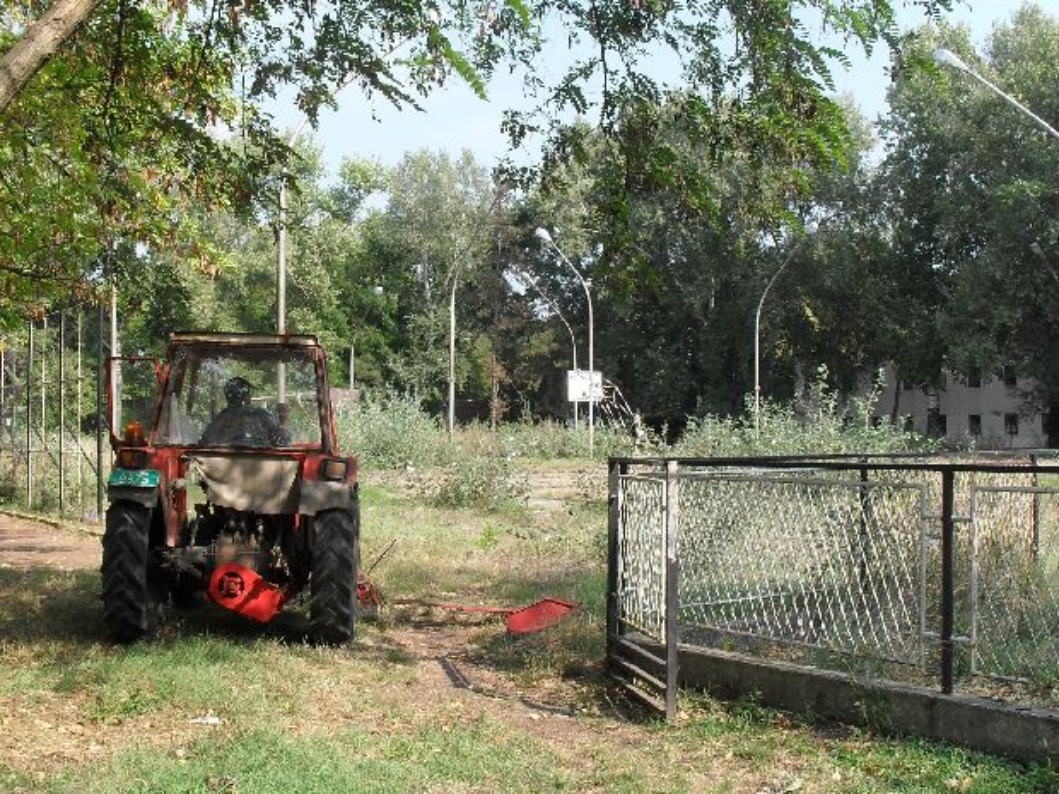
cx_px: 530
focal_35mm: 38
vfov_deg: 37.7
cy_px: 397
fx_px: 1163
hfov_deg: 49.0
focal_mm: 6.3
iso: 80
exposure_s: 1/90
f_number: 8.3
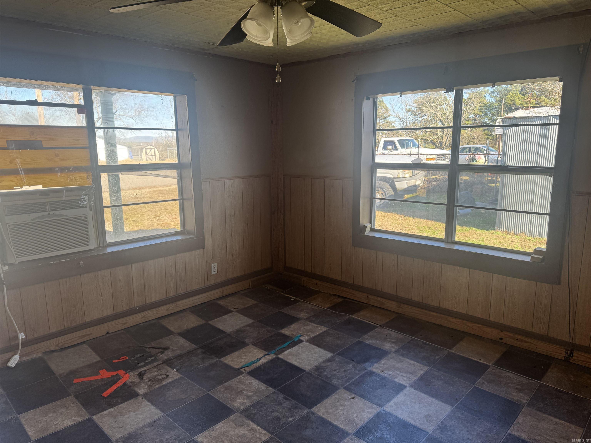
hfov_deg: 71.6
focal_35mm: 24
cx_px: 296
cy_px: 222
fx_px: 410
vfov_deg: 56.8
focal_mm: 6.76
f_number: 1.78
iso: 64
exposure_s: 1/218
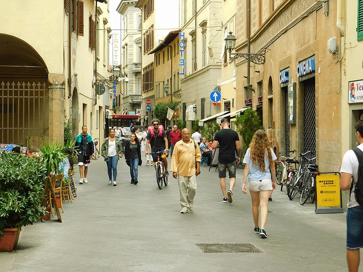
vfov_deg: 22.3
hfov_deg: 29.4
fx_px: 692
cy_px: 136
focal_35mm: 66
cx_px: 182
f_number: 4.2
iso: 125
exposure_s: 1/60
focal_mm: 11.7
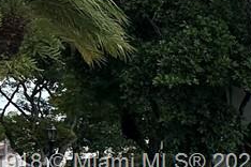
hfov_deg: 9.3
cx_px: 779
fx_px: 1192
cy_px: 164
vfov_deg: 8.0
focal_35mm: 171
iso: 80
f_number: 1.78
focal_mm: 6.86
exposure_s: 1/3597
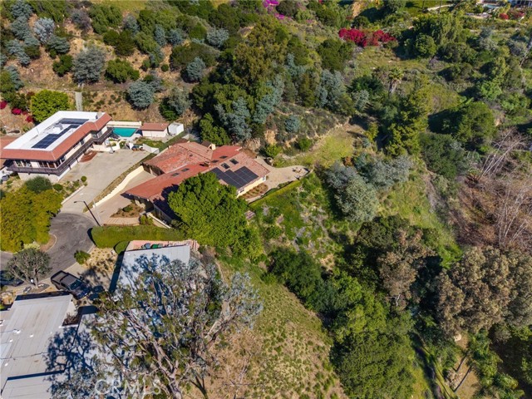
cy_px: 200
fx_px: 369
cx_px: 266
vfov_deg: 56.8
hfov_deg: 71.6
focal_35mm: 24
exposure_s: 1/5000
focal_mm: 8.67
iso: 240
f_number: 1.8
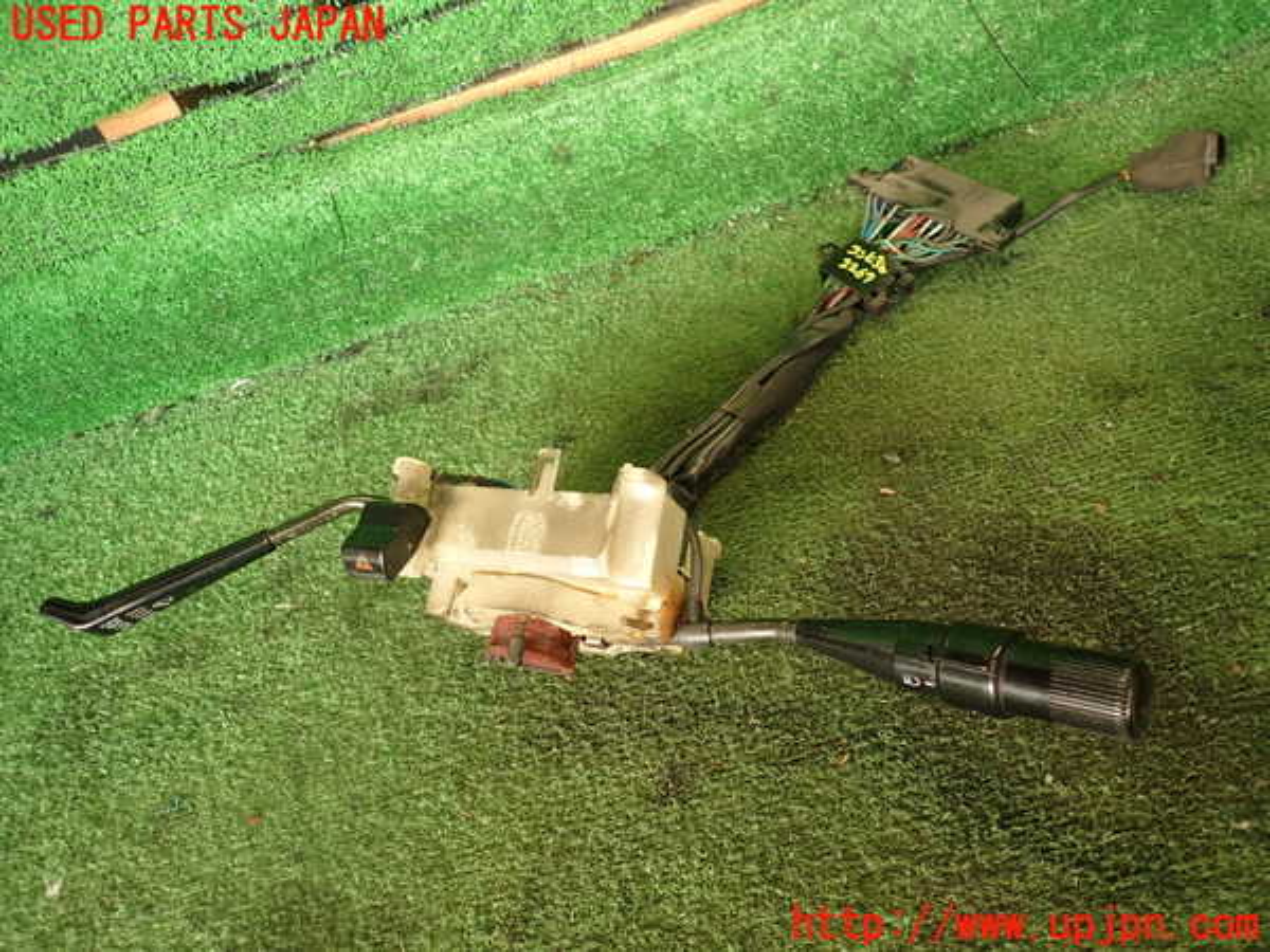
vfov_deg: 54.9
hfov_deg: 69.4
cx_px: 635
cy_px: 476
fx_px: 917
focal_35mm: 25
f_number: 2
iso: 200
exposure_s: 1/60
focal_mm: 4.5
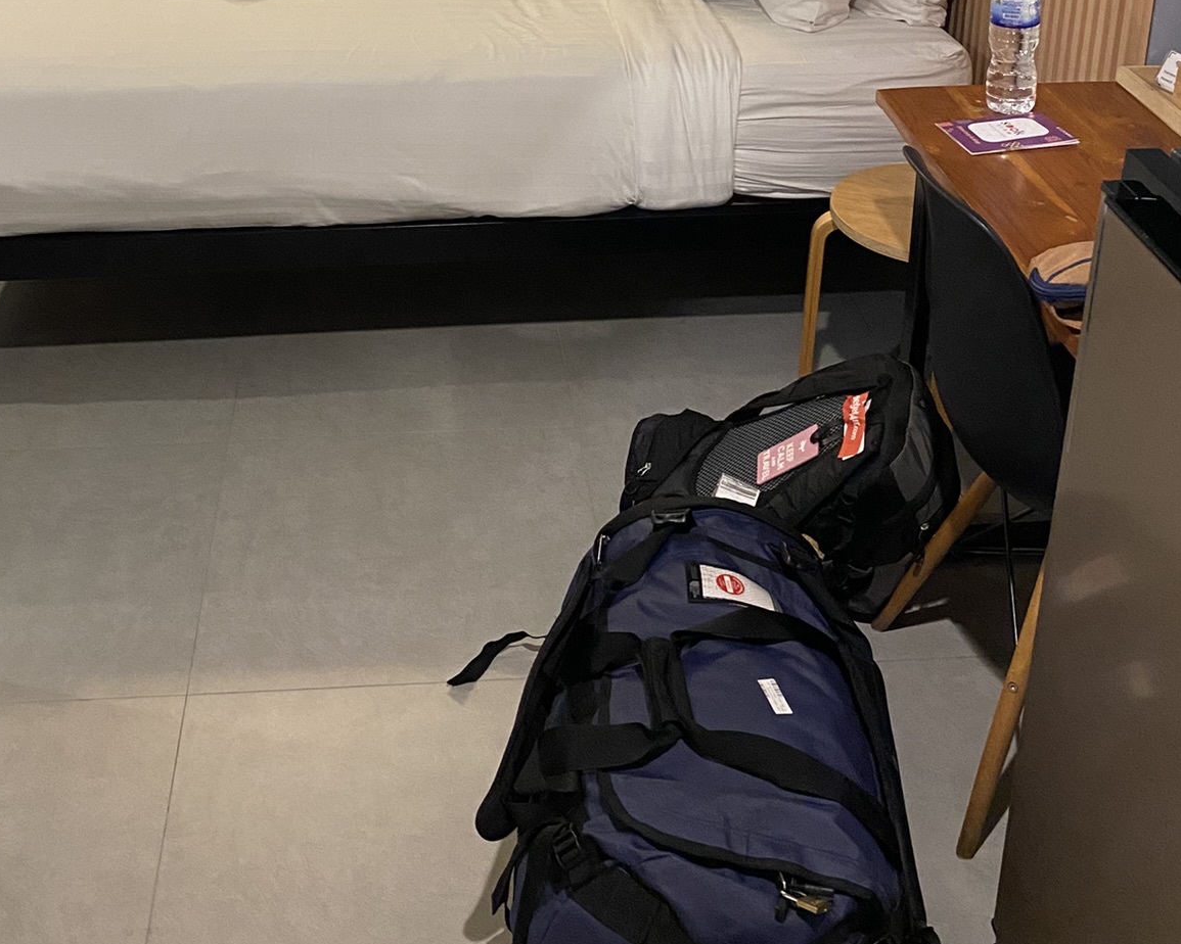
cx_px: 496
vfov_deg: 31.8
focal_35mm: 45
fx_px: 1573
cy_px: 93
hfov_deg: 41.0
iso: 500
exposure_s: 1/33
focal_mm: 4.25
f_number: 1.8
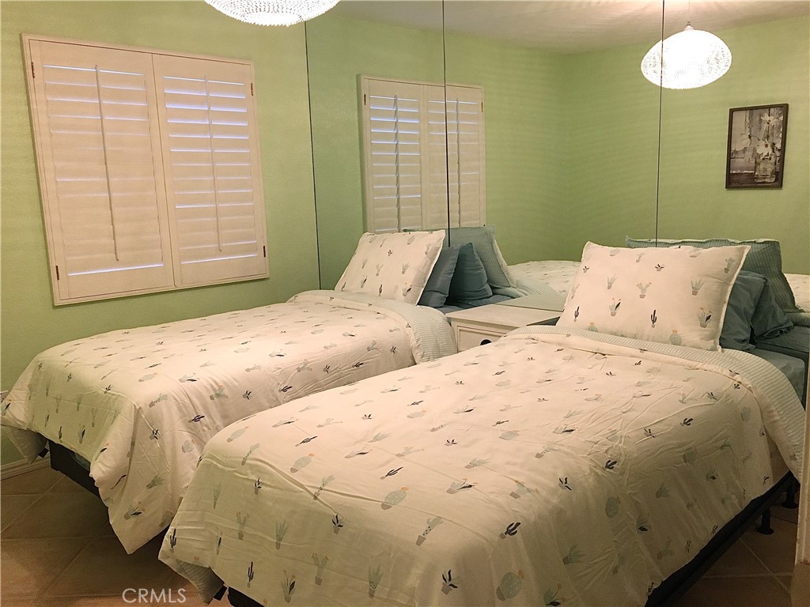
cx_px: 405
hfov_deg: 61.7
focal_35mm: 29
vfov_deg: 48.2
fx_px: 679
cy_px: 304
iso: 125
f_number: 2.2
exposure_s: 1/30
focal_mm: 4.15
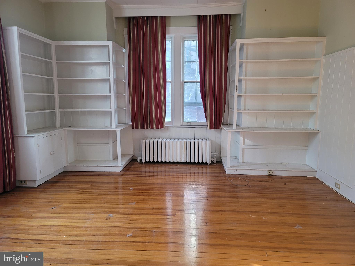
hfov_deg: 69.4
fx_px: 256
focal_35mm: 25
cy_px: 133
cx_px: 178
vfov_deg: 54.9
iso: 250
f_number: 1.8
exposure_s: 1/60
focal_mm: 7
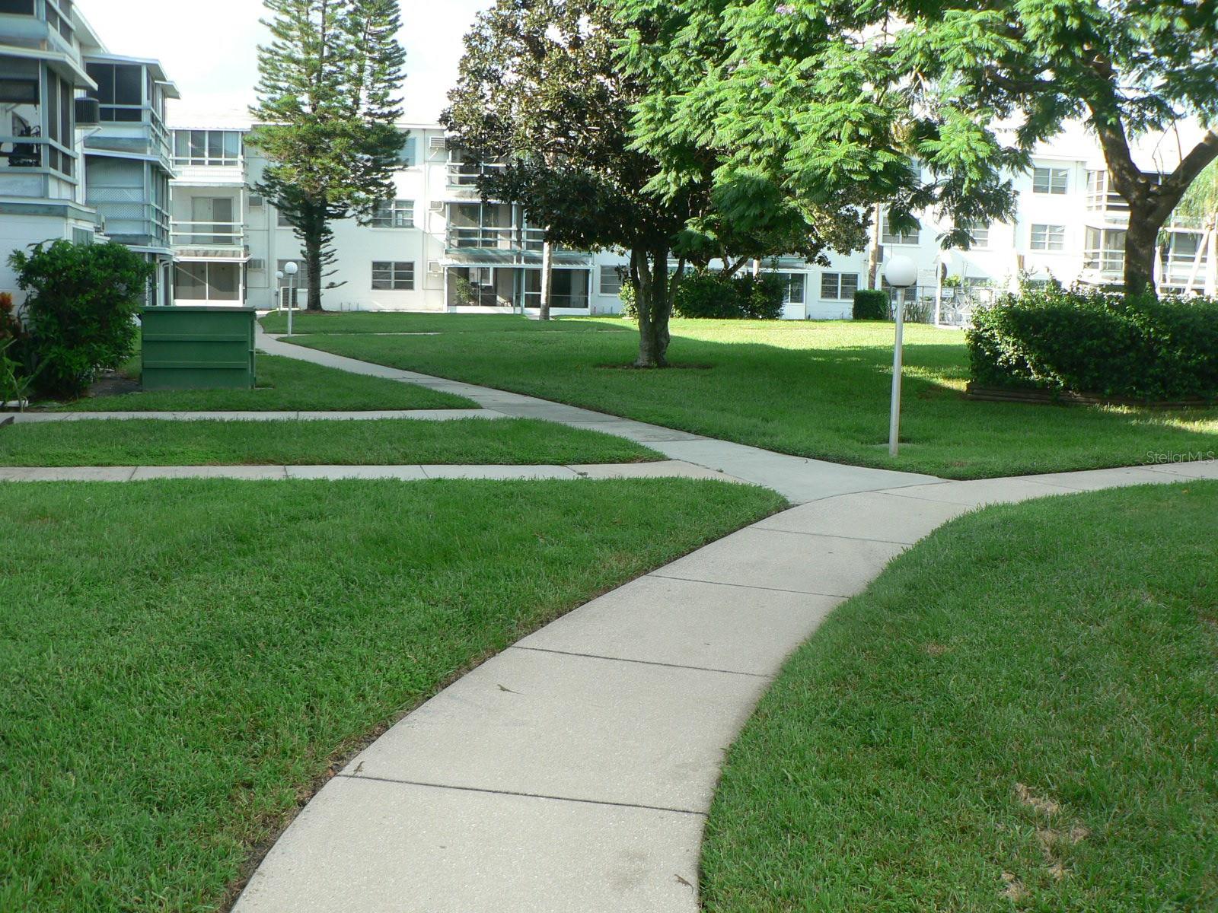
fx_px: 1267
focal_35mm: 36
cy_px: 456
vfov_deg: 39.7
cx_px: 609
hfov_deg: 51.4
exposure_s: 1/125
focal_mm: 6
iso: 80
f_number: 4
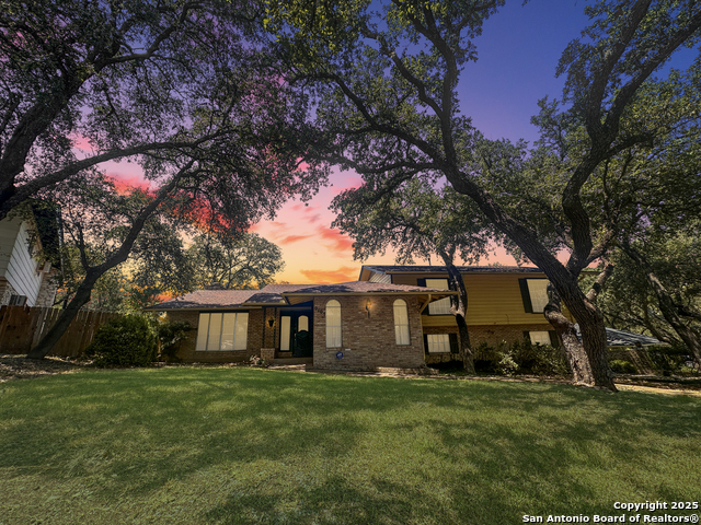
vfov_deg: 85.7
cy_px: 262
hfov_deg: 102.1
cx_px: 350
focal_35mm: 14
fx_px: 284
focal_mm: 2.22
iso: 40
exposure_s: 1/831
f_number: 2.2
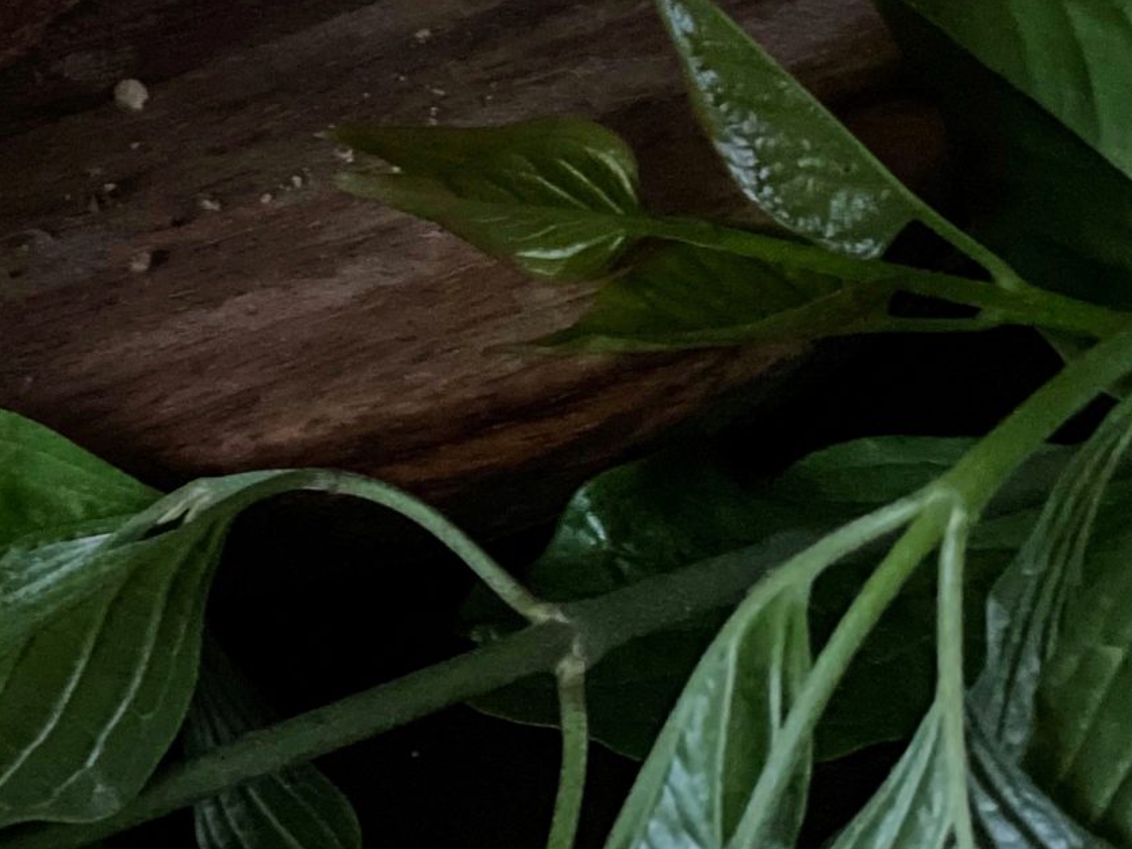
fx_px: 5200
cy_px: -339
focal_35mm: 159
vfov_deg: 9.1
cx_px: -438
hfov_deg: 12.0
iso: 500
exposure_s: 1/25
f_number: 2
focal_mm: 6
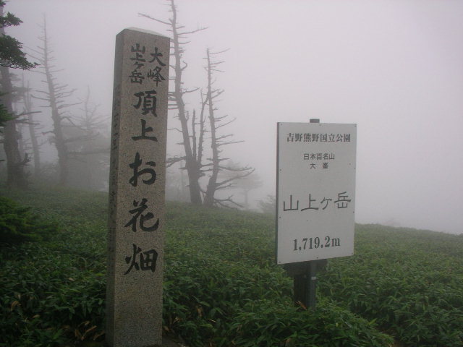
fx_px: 495
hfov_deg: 50.1
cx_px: 232
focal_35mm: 37
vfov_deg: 38.7
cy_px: 174
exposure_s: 1/80
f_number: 2.8
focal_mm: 5.7
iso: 64
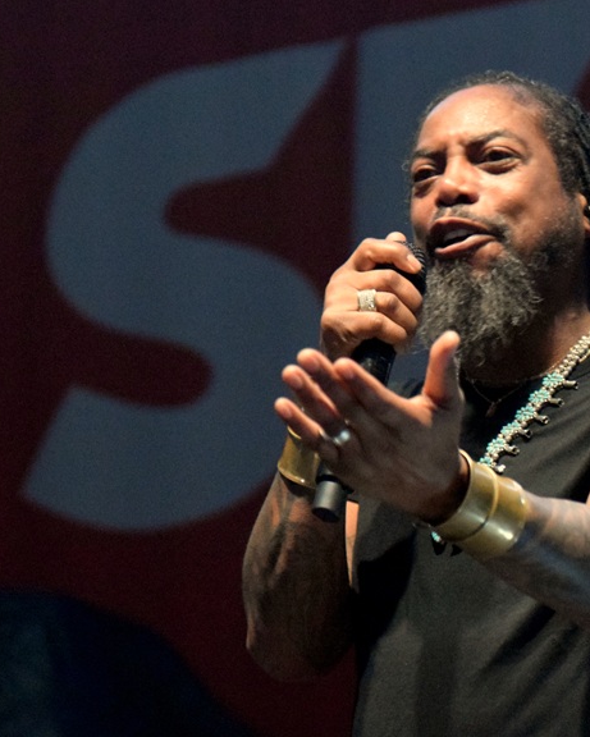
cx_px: 526
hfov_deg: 8.9
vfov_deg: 11.1
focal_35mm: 173
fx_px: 3775
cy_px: 462
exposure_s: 1/125
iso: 6400
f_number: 2.8
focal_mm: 60
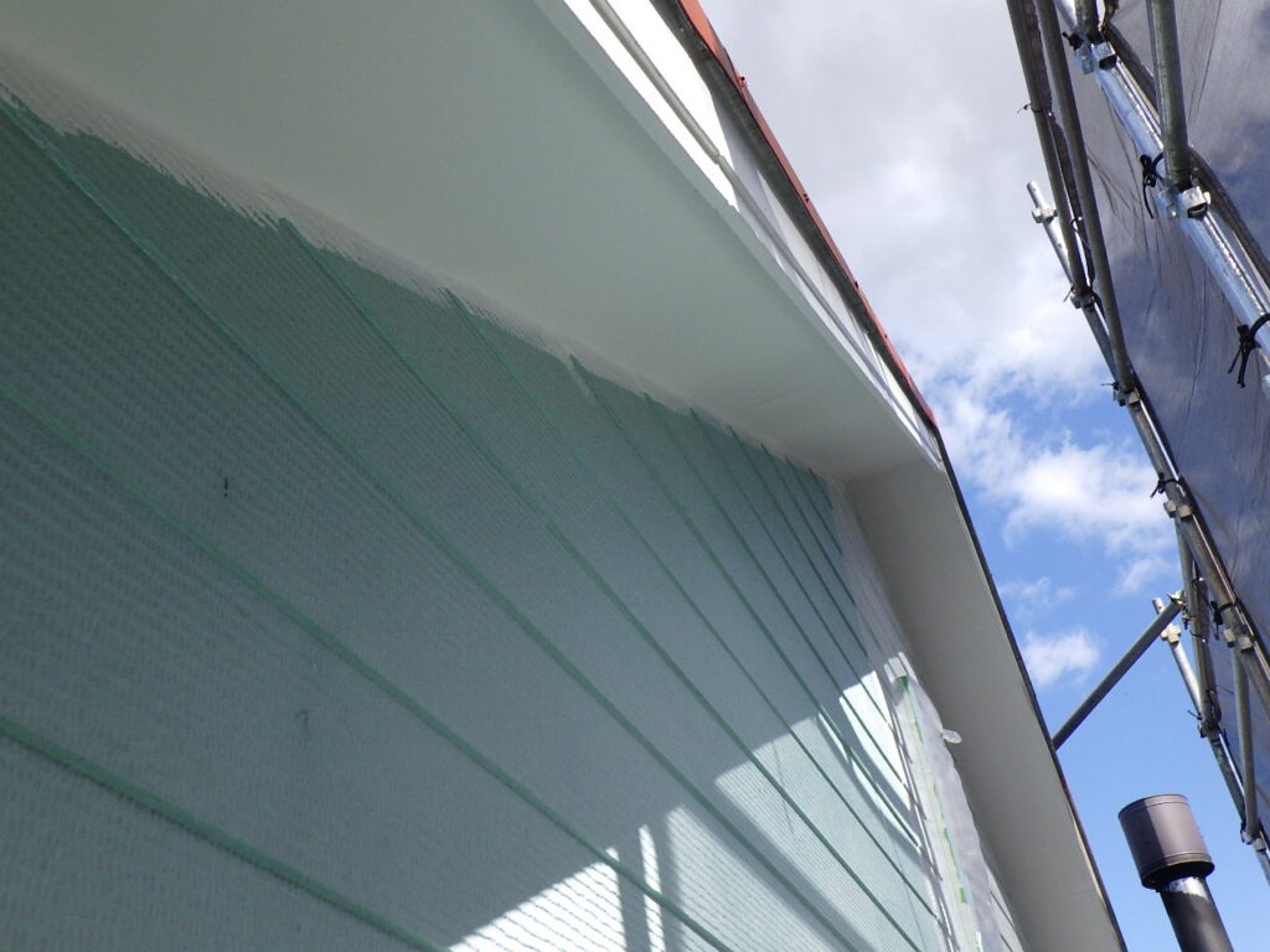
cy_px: 476
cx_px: 635
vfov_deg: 41.8
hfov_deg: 54.0
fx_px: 1247
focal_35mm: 34
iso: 125
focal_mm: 6.1
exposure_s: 1/500
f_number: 4.6
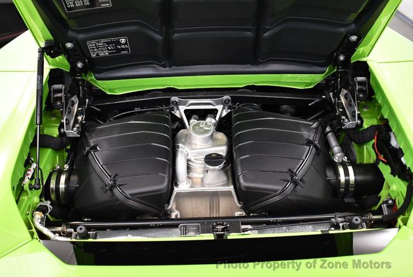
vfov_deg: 37.0
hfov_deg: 53.1
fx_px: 414
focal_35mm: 36
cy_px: 138
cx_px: 206
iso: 2000
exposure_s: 1/125
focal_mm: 18
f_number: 3.5
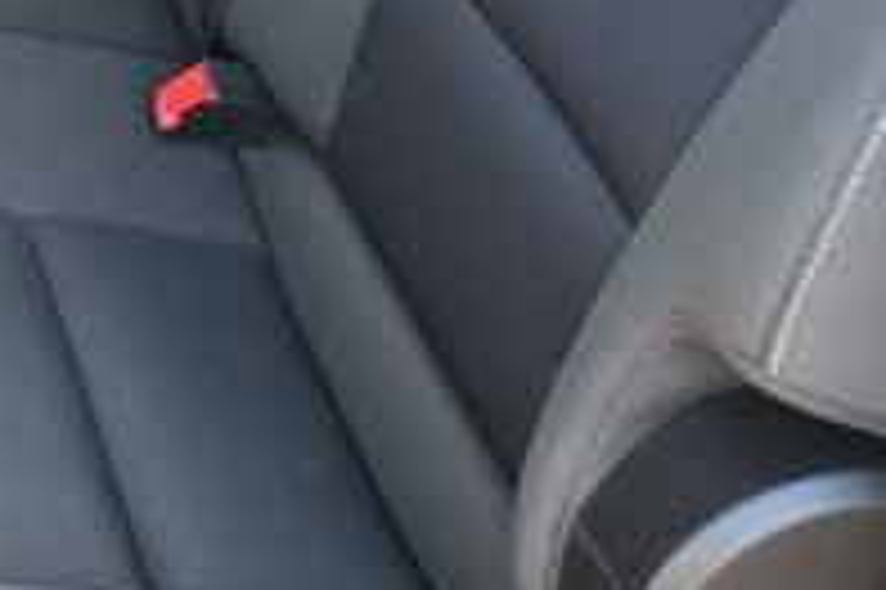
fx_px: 2691
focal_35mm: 109
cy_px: -239
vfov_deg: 12.0
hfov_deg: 18.1
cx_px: -49
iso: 900
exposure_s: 1/125
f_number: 4
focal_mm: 22.5
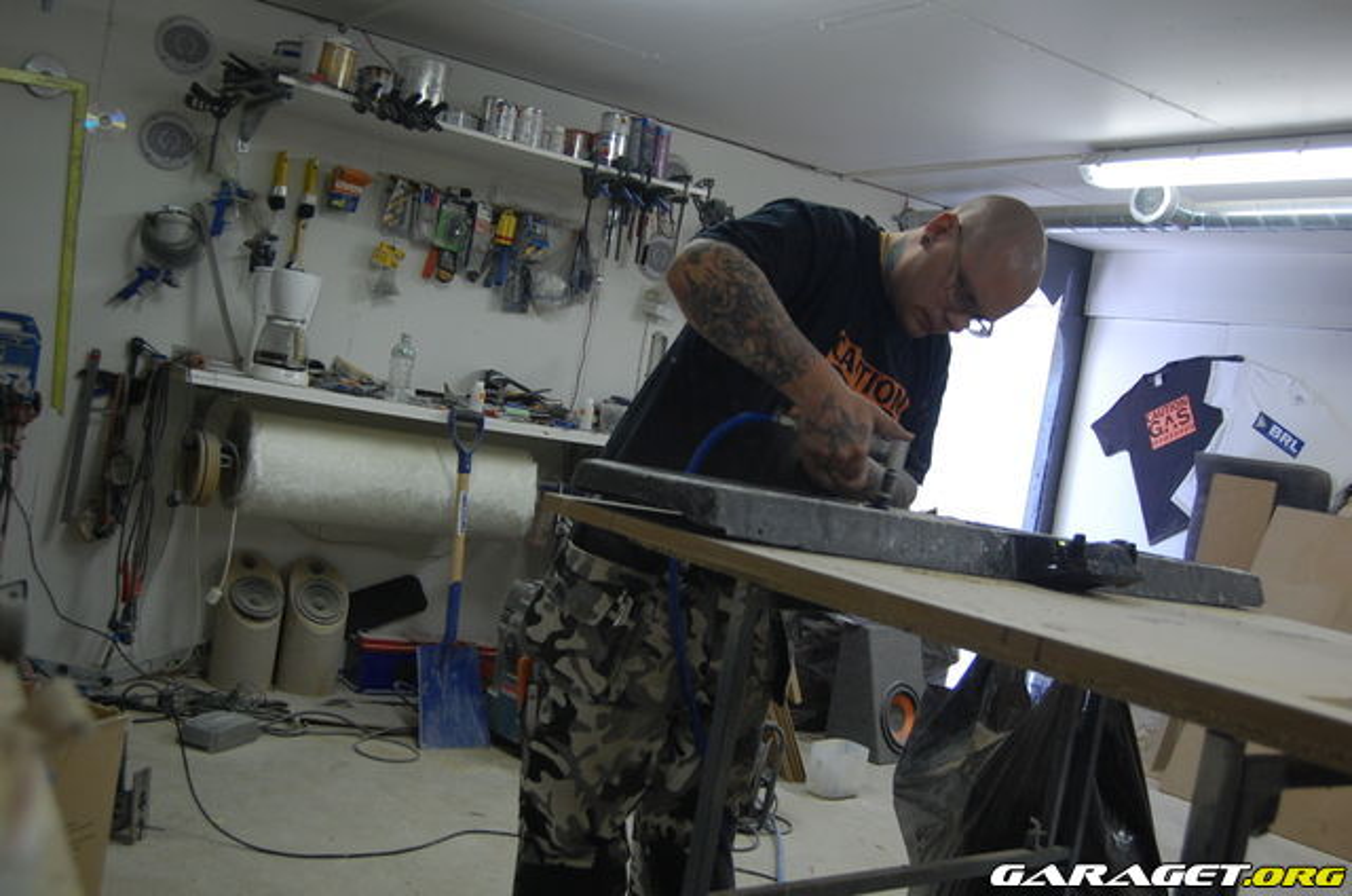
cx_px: 676
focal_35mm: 36
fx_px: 1349
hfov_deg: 53.2
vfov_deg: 36.7
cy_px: 448
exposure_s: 1/25
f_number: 4
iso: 800
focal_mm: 24
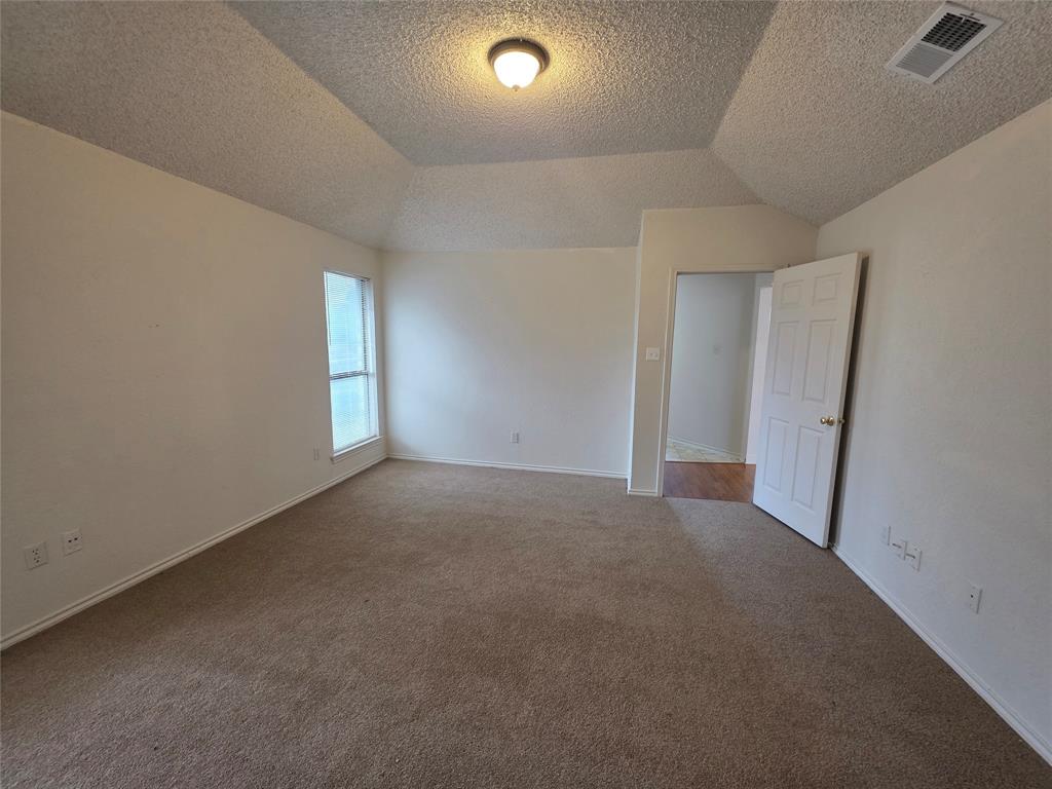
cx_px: 526
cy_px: 394
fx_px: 395
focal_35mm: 13
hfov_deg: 106.2
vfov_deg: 89.9
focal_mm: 2.2
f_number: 1.9
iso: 200
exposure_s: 1/60
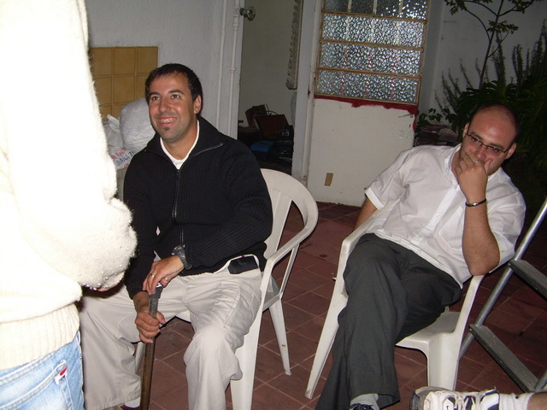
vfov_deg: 37.7
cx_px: 274
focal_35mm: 38
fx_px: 600
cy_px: 205
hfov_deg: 49.0
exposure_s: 1/60
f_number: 2.8
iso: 100
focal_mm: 6.3
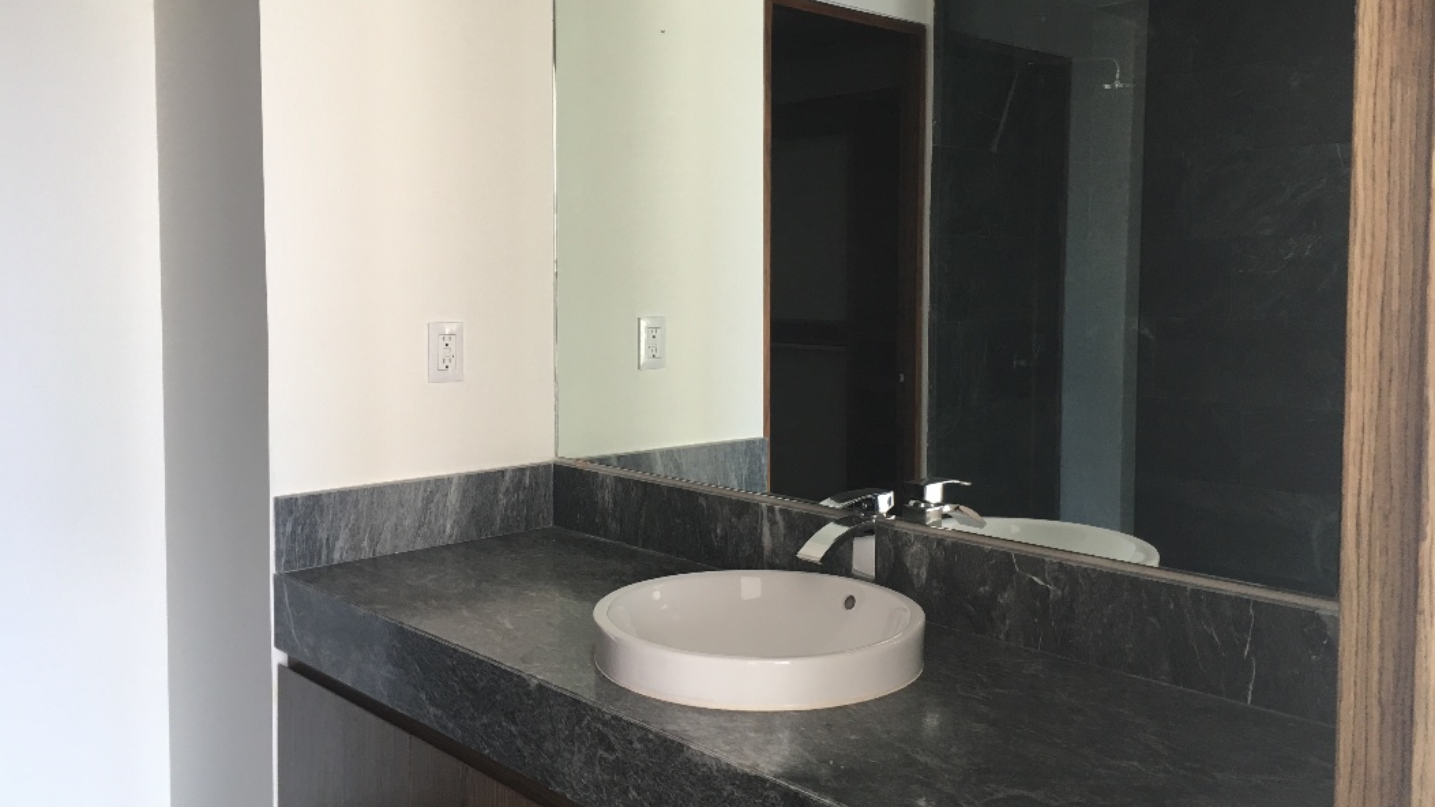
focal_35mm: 32
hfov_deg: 61.0
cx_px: 720
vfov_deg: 36.6
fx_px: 1217
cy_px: 353
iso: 25
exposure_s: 1/30
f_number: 2.2
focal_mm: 4.15
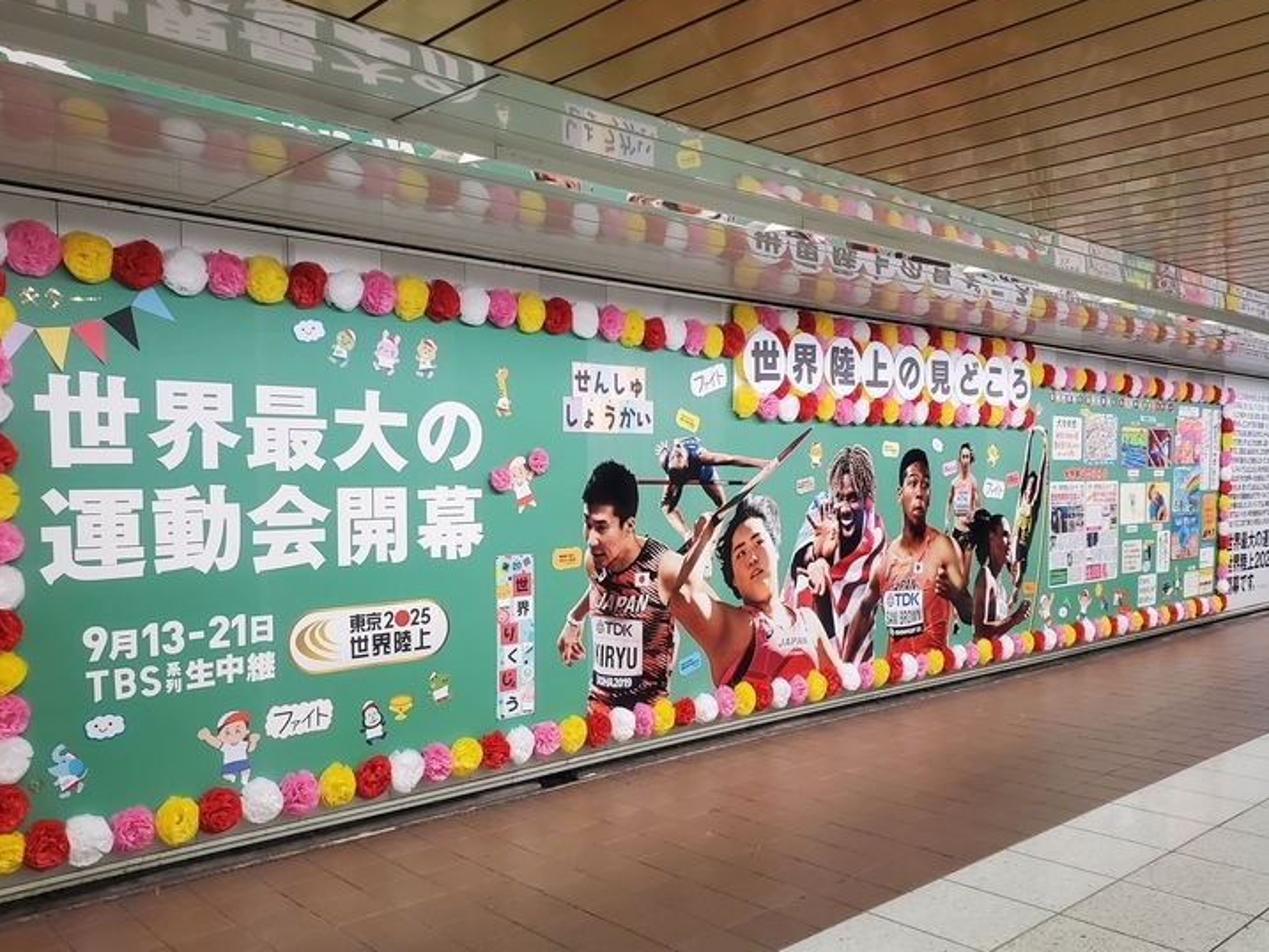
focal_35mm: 29
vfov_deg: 48.2
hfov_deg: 61.6
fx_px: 1063
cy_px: 520
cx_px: 664
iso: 250
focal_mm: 4.3
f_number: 2.4
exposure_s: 1/100
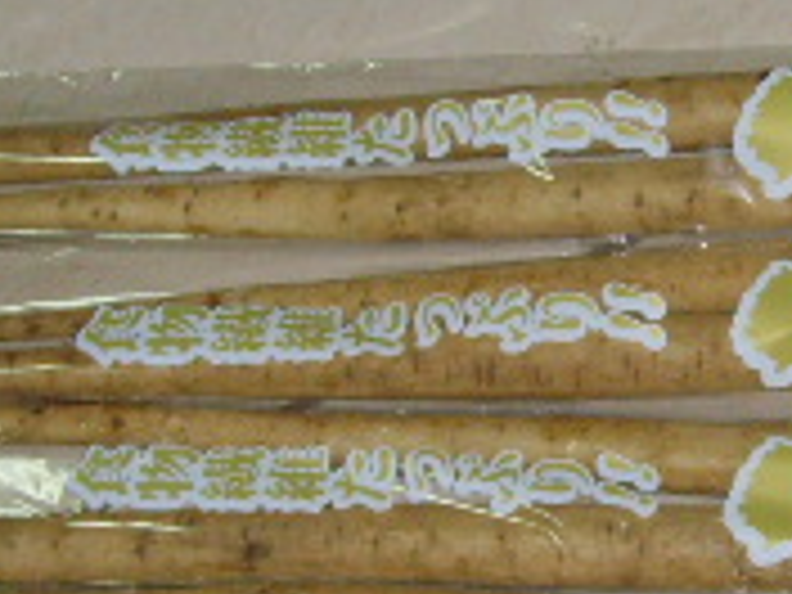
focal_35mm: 142
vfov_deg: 10.4
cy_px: 382
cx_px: 706
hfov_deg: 13.8
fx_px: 3249
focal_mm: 6.6
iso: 200
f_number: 3.5
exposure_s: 1/45
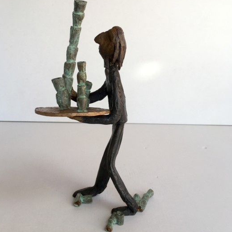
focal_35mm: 35
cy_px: 102
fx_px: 265
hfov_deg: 47.2
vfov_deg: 47.1
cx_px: 115
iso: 32
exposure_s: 1/100
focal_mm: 4.15
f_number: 2.2
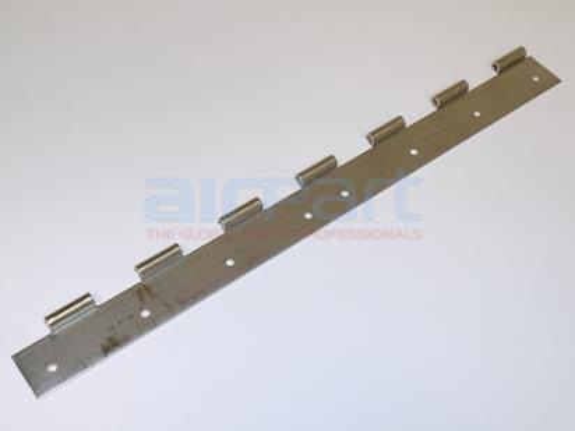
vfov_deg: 28.0
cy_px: 216
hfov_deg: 36.8
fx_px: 864
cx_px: 288
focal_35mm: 52
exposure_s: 1/30
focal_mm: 9.3
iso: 360
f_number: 3.9
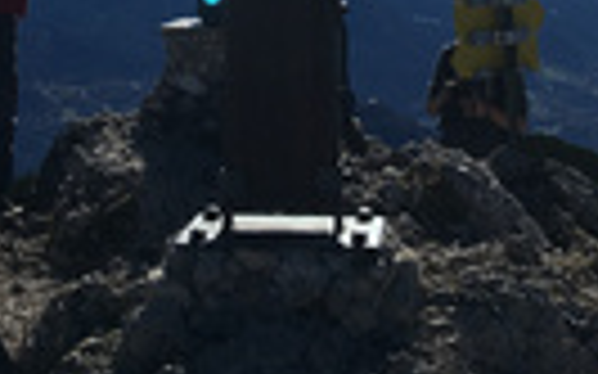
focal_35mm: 102
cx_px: 328
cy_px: -545
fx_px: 1662
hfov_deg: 20.4
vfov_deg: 10.8
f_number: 2.2
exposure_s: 1/5917
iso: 25
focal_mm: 4.15
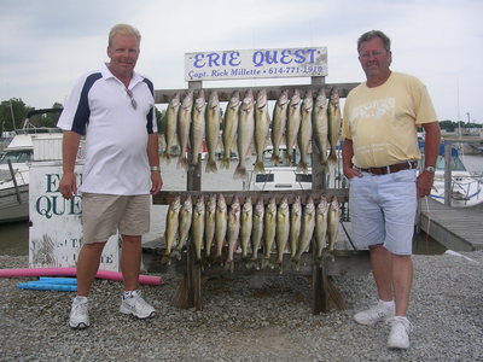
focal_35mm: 38
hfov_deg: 49.0
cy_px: 181
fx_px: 530
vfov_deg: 37.7
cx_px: 242
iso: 50
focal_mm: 5.8
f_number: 2.8
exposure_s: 1/461
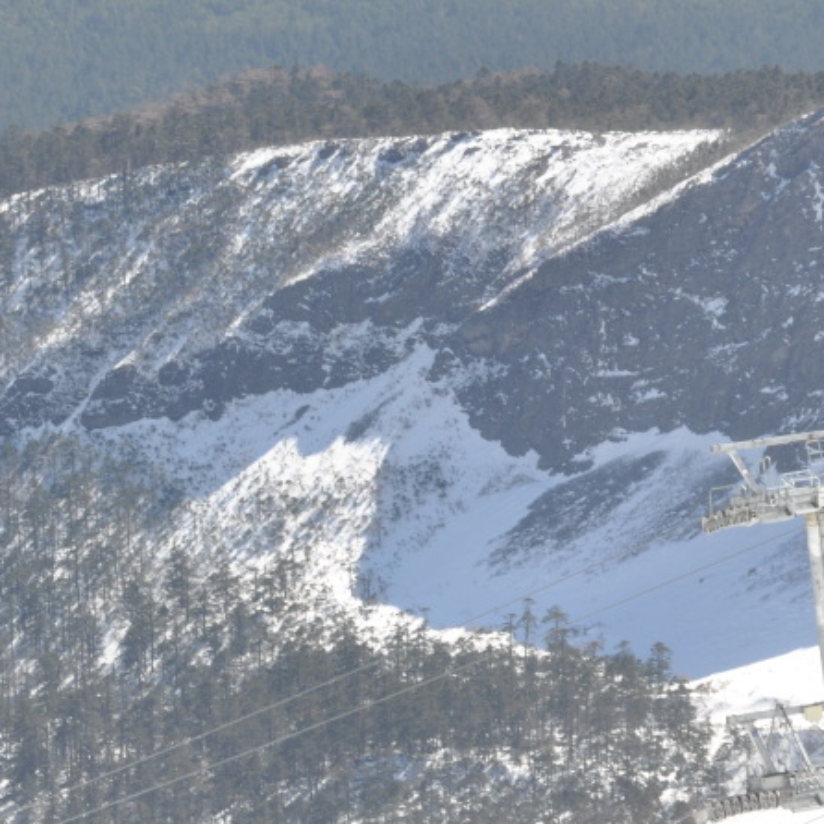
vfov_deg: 7.5
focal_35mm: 234
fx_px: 6302
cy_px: 608
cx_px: -79
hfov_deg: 7.4
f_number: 16
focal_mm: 80
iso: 200
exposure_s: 1/80
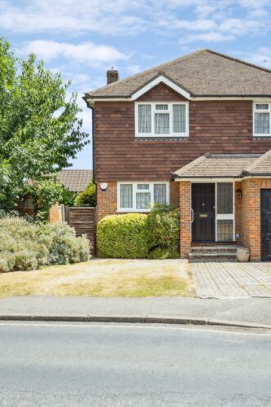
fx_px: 486
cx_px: 183
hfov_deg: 30.9
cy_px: 201
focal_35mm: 43
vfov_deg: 45.4
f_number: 5.6
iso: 640
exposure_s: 1/800
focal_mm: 28
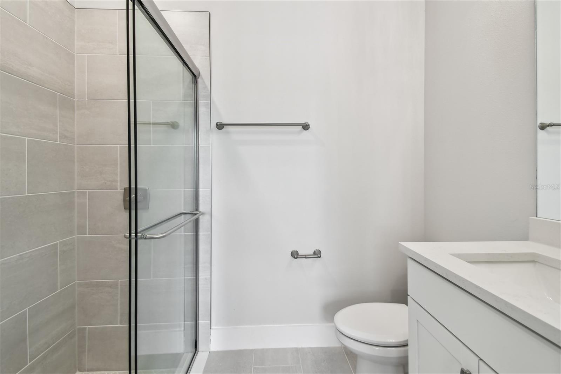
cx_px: 280
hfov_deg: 100.4
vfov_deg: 77.3
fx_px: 234
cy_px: 187
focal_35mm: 15
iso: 100
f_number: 7.1
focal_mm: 10
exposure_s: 1/10
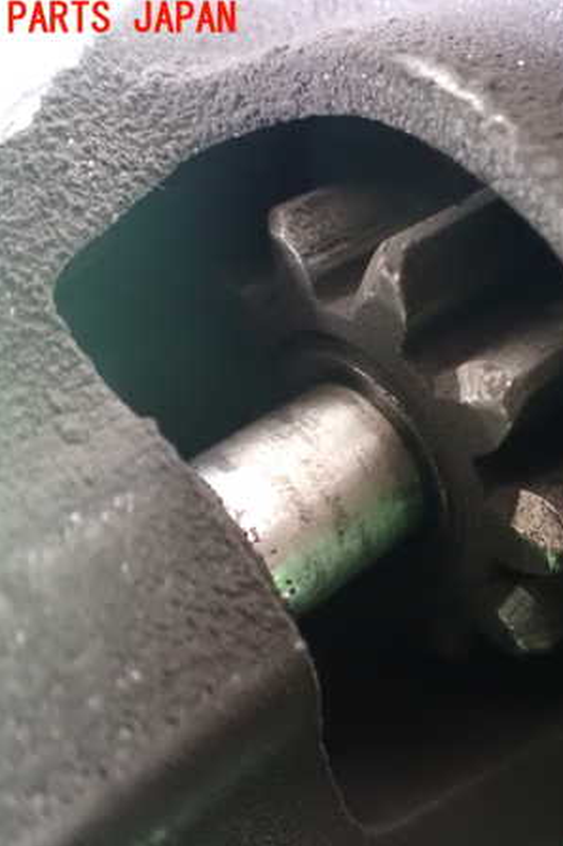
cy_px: 423
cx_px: 461
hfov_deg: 31.0
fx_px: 986
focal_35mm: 42
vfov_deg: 46.4
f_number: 2.3
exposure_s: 1/15
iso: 1600
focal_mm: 5.4
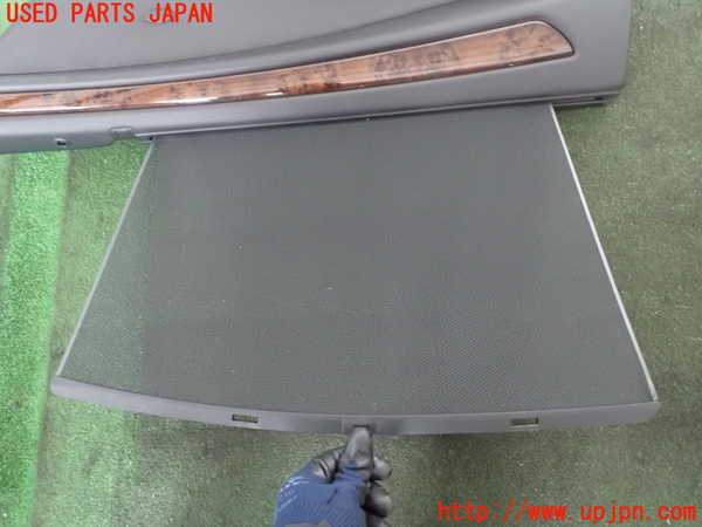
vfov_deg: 54.9
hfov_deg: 69.4
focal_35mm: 25
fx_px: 507
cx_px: 351
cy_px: 264
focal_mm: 4.5
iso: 1600
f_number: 8
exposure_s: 1/8
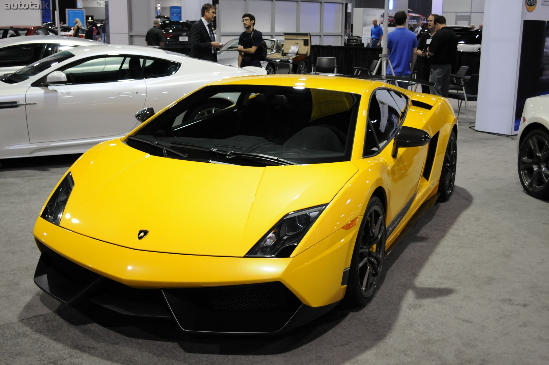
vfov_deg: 30.8
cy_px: 182
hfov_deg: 45.0
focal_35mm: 44
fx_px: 663
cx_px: 274
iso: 800
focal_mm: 29
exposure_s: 1/50
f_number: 4.5
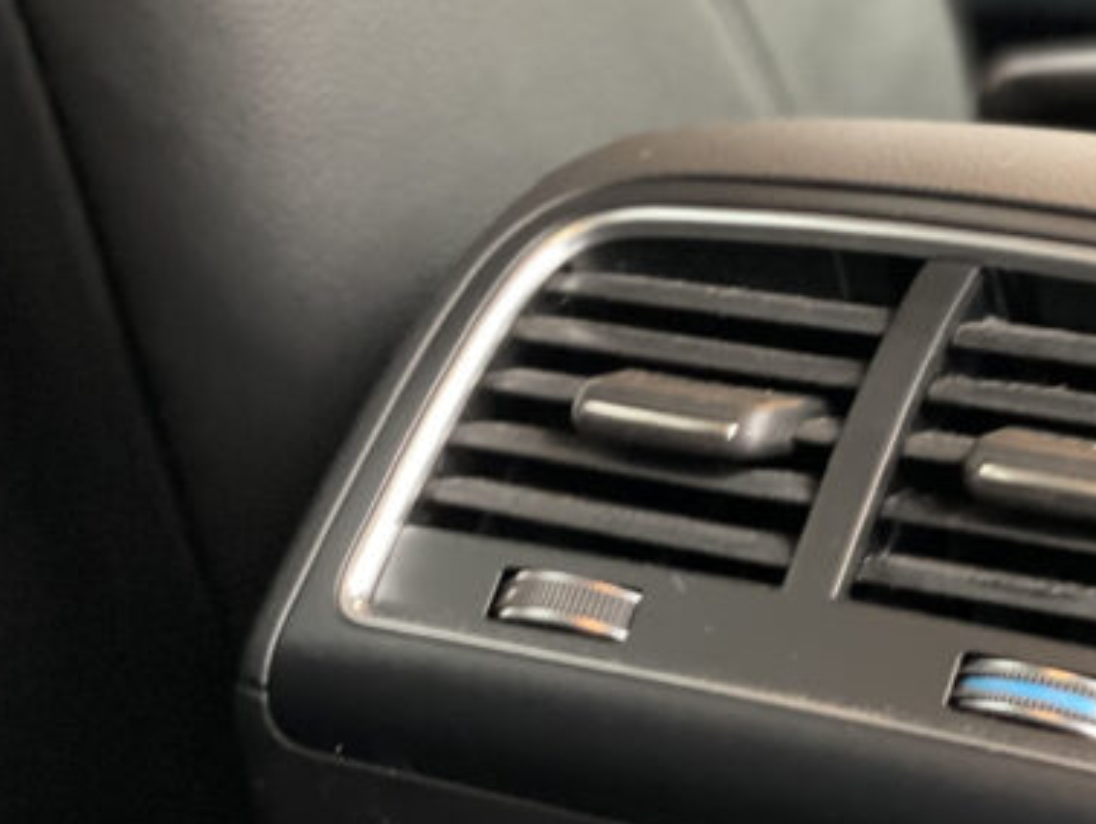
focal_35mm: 110
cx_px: 937
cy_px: 128
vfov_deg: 13.4
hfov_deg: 17.7
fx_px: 3485
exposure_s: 1/19
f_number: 2
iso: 500
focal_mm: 6
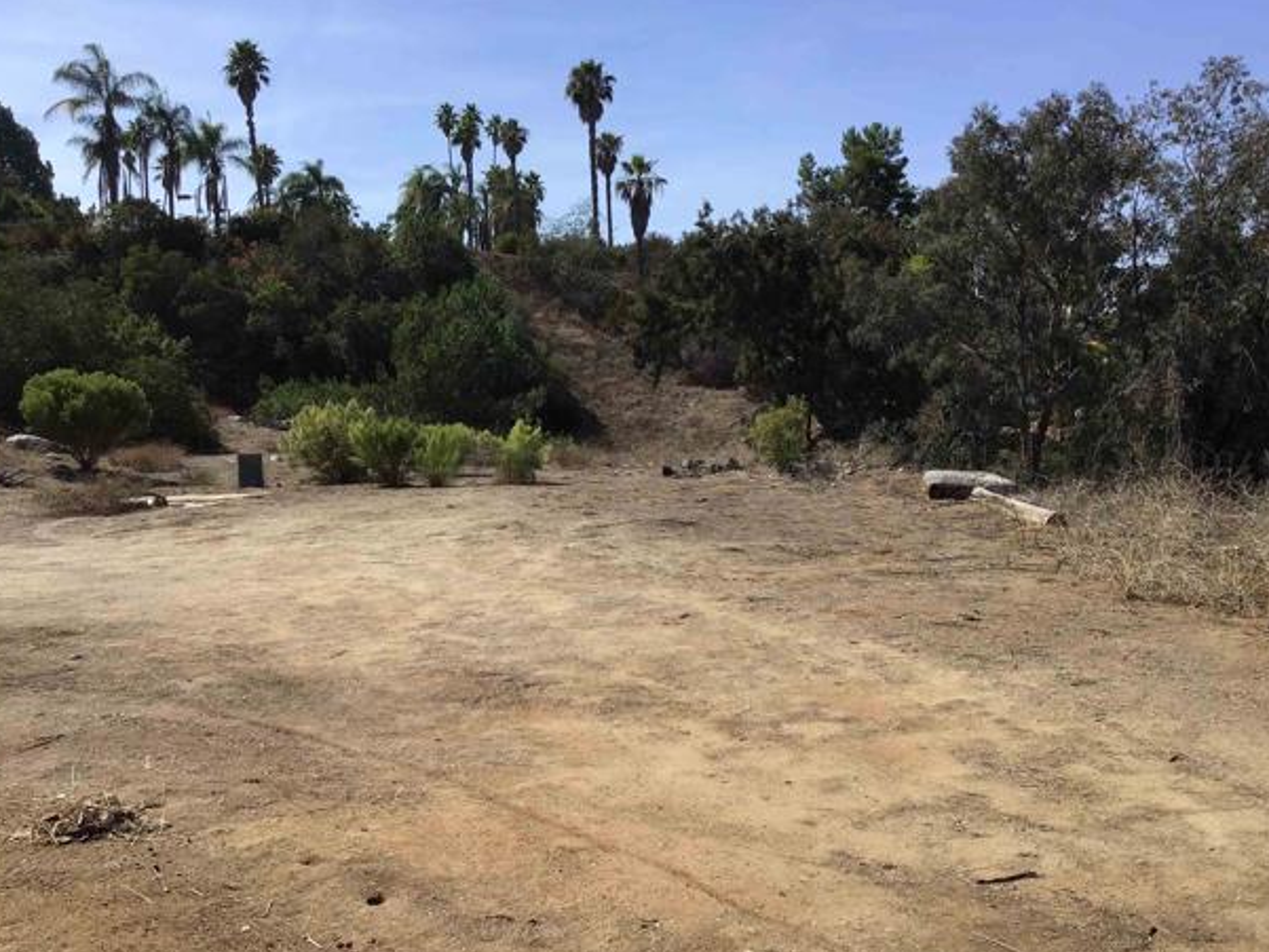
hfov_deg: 55.3
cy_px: 494
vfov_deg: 43.0
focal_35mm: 33
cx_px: 614
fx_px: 1210
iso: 25
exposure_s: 1/1431
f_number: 2.4
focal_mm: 3.3
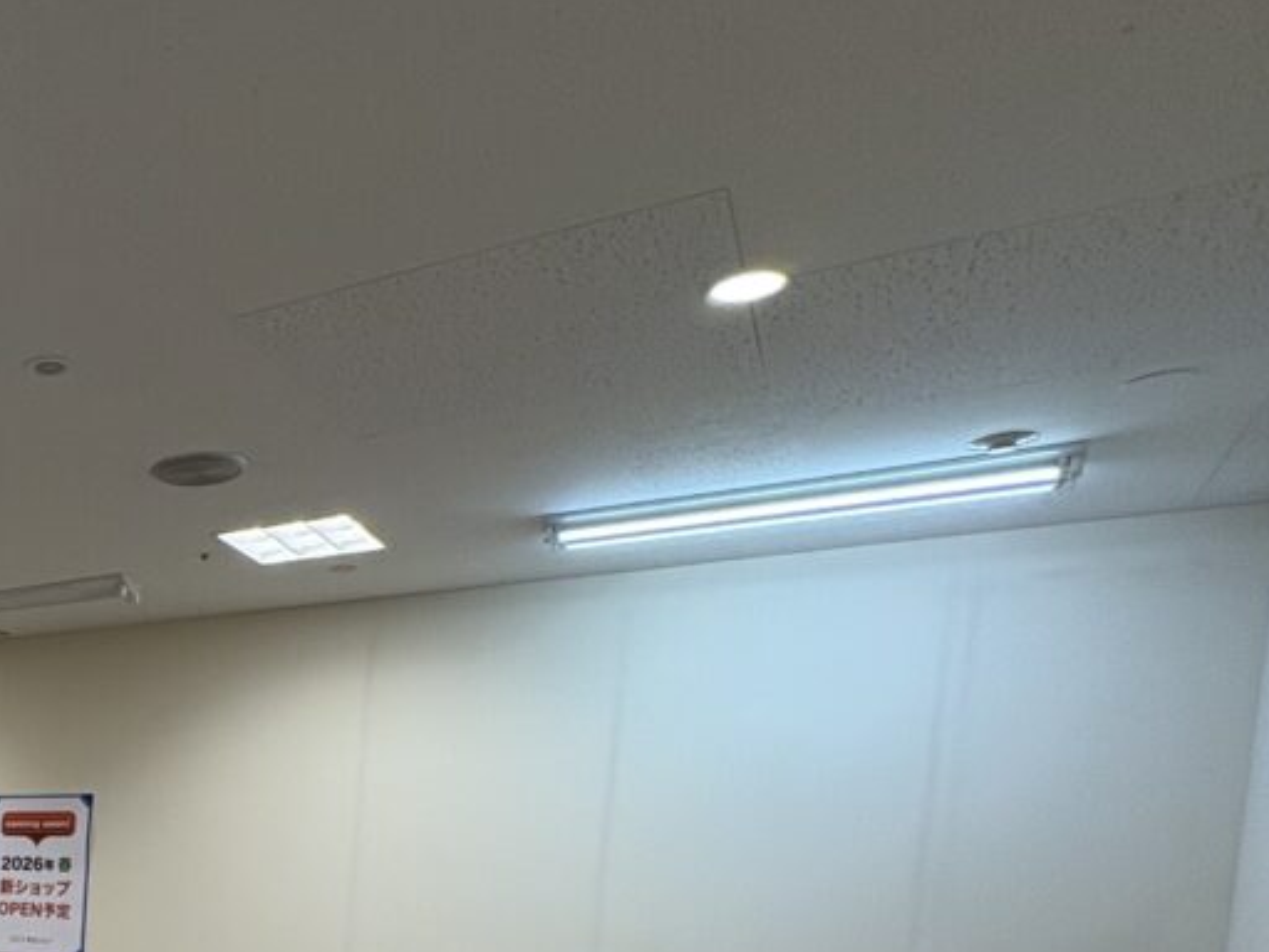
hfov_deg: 39.6
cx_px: -218
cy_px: 982
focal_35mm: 35
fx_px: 1283
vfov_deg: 36.1
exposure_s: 1/100
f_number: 2.2
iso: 100
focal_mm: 2.22
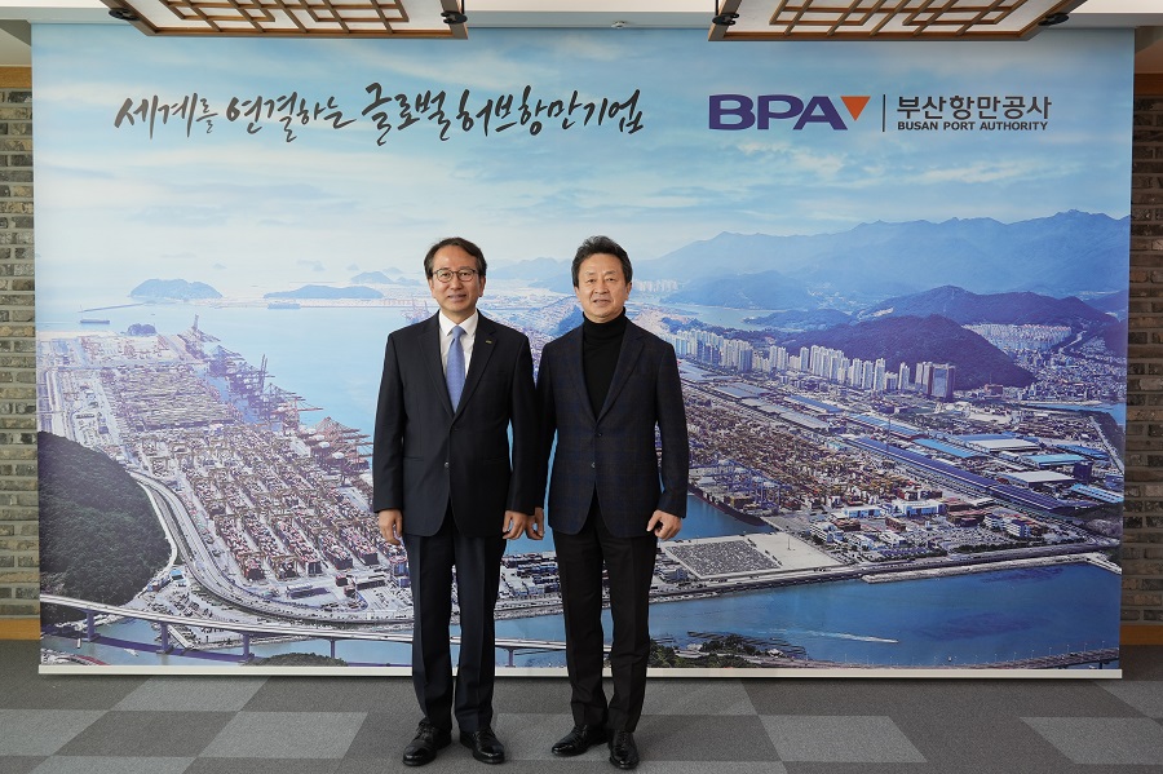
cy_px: 387
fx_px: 1065
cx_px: 582
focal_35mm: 33
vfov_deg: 39.9
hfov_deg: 57.2
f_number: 4
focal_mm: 33
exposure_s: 1/40
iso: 250
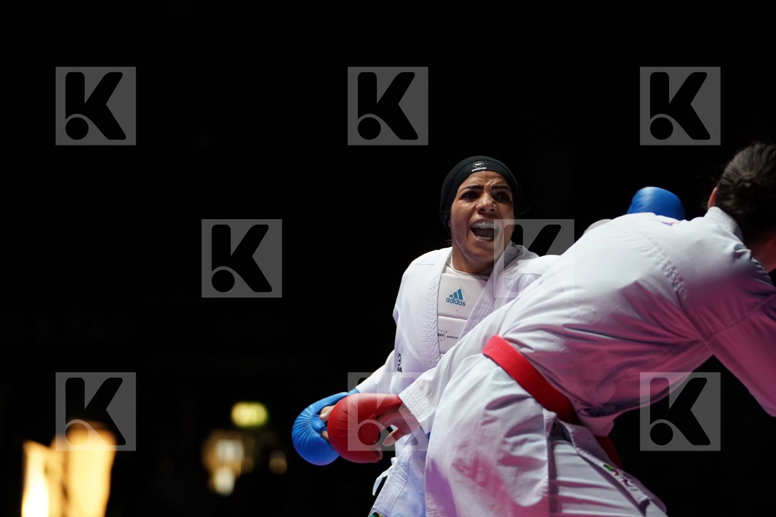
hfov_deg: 11.4
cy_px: 258
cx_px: 388
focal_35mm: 181
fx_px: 3901
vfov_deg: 7.6
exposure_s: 1/1000
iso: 3200
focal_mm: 121
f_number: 2.8
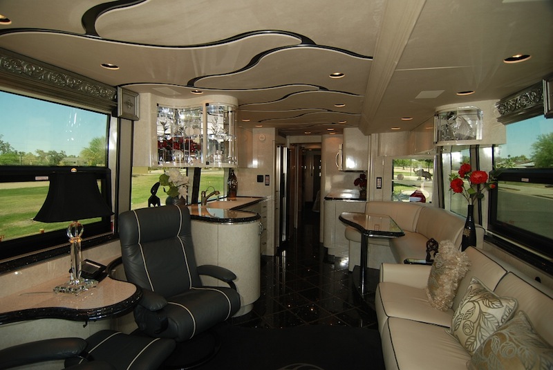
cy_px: 185
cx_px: 276
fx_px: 277
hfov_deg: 89.9
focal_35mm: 18
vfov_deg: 67.5
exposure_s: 1/60
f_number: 4
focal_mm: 12
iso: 100
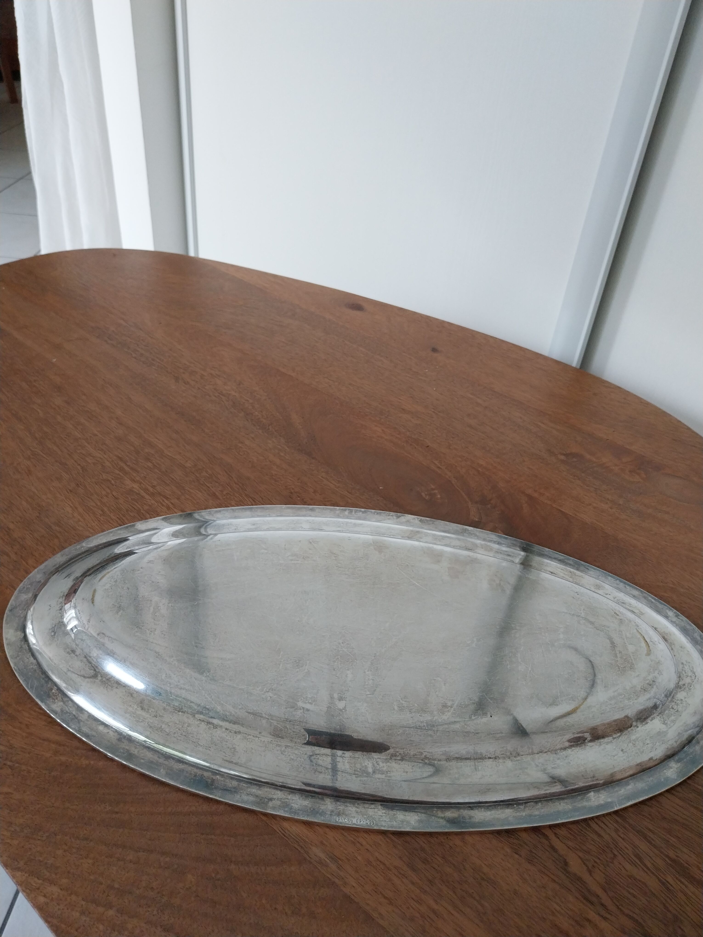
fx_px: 704
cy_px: 468
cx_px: 352
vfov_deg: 67.3
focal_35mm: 26
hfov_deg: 53.1
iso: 100
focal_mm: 4
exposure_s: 1/50
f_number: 1.8
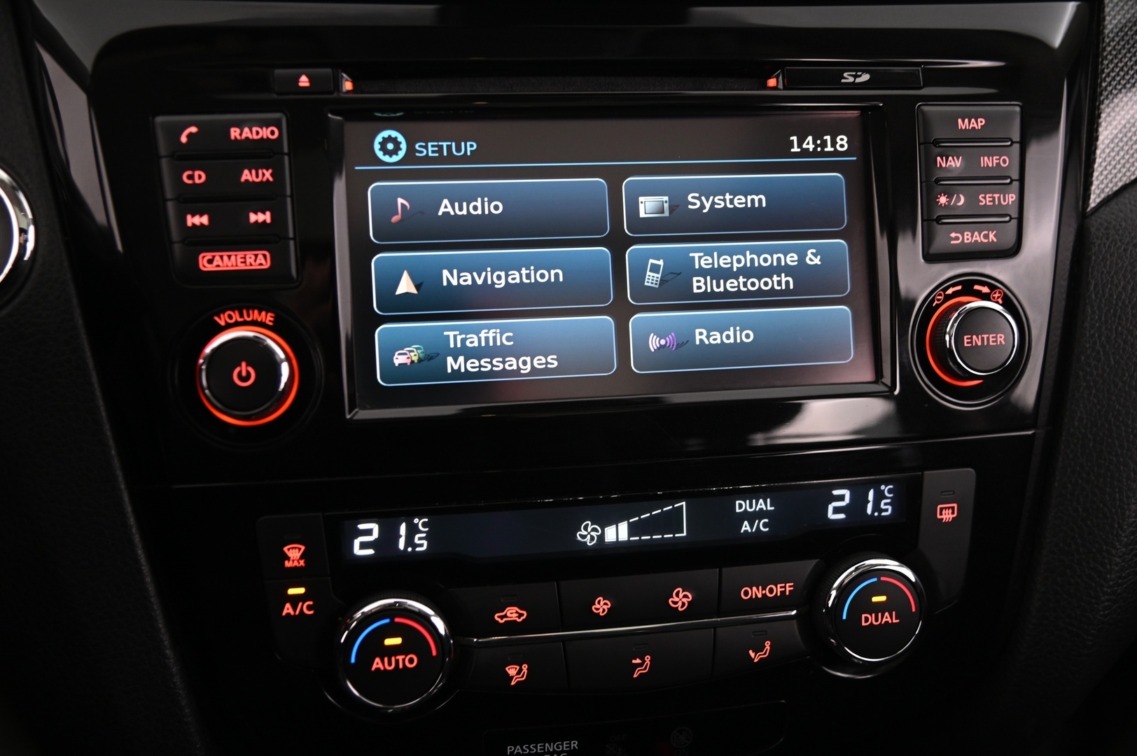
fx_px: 1199
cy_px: 378
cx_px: 568
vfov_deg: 35.0
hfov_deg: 50.7
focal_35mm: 38
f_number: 4
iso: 2000
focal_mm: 38
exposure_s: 1/20
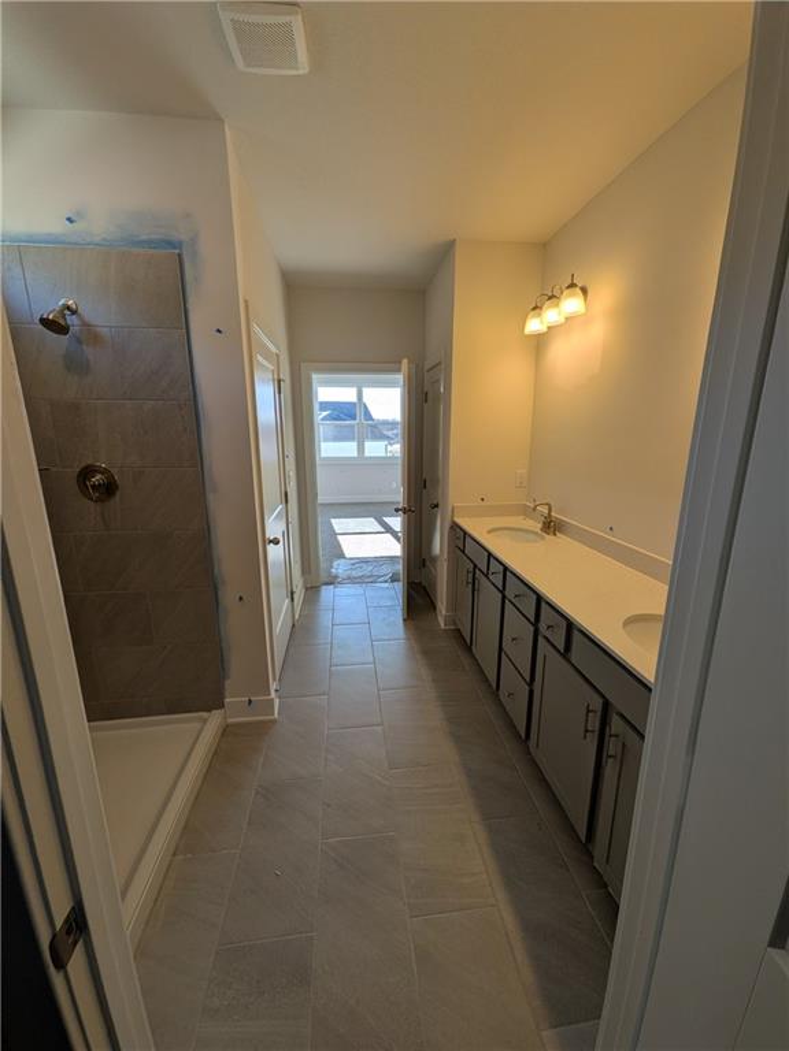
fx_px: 425
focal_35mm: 14
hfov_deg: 85.7
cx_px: 394
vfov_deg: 102.1
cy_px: 526
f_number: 2.2
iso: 55
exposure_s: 1/440
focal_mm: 1.85
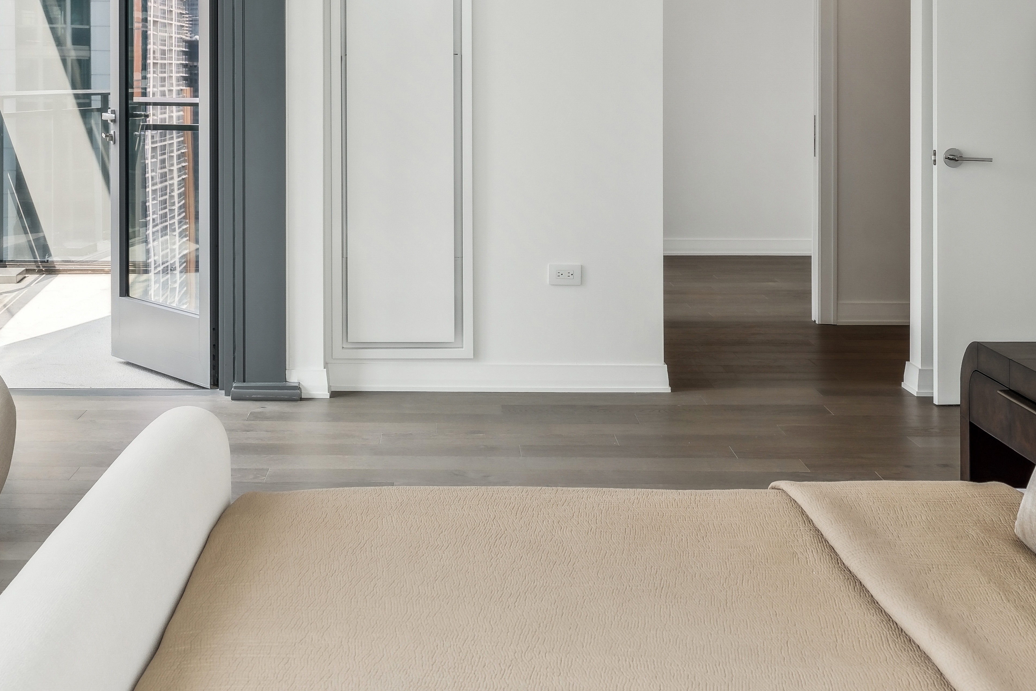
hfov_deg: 38.0
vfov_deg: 25.3
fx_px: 1496
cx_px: 416
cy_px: 91
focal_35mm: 52
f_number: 7.1
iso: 320
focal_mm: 21
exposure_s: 1/100
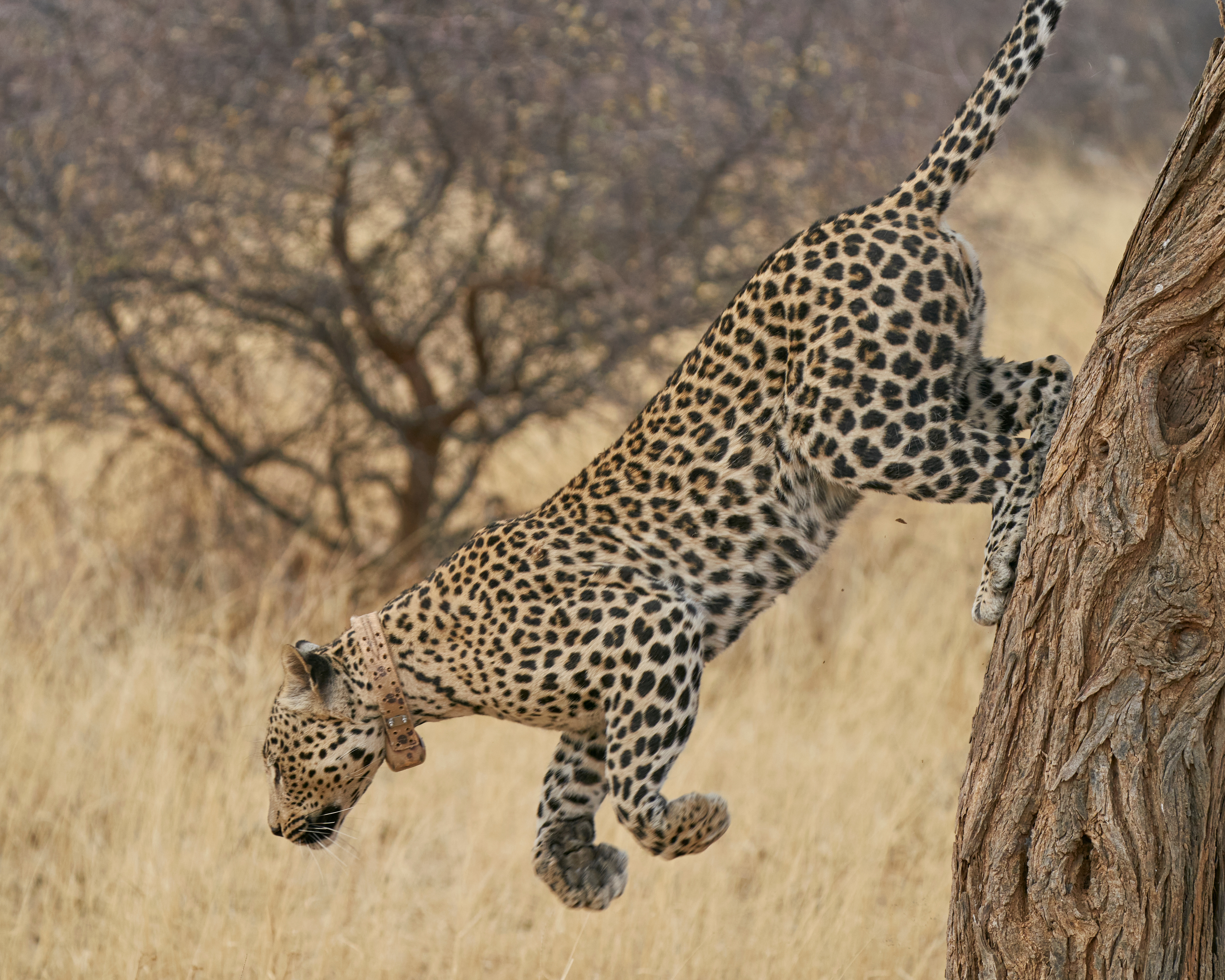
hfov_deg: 8.3
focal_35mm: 234
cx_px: 520
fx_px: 8484
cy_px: 490
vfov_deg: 6.6
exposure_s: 1/1600
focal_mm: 200
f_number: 6.3
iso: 1000
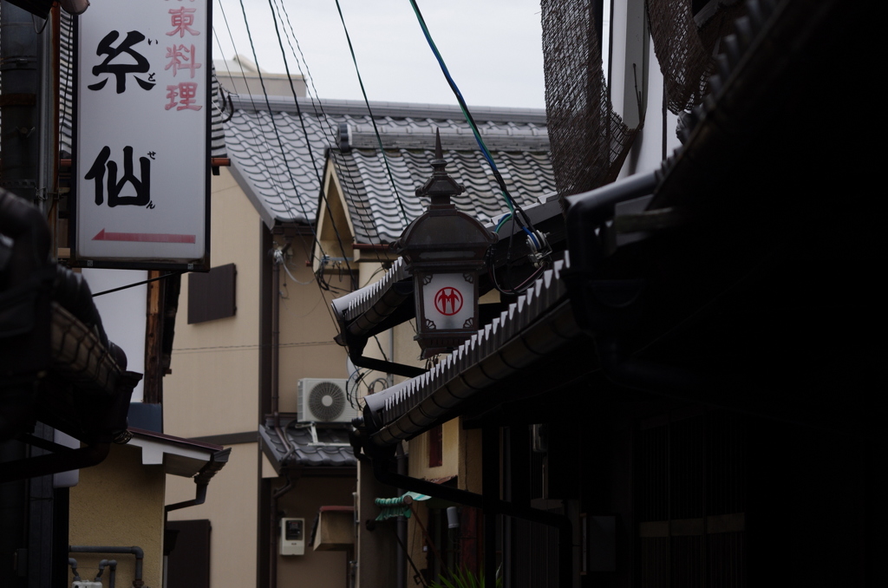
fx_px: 3692
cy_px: 294
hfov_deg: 13.7
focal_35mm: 150
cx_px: 444
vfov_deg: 9.1
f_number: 6.3
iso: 200
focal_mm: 100
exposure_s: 1/160
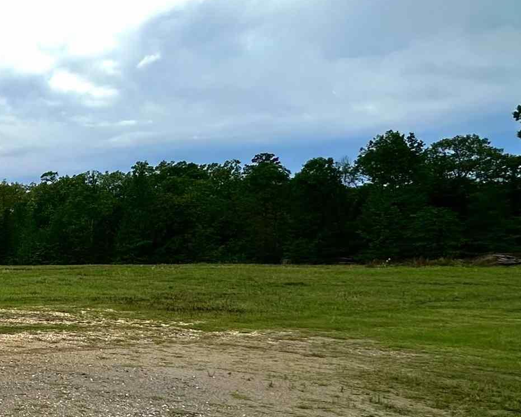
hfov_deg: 28.1
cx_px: -254
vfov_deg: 33.2
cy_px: 265
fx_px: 694
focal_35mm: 45
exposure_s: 1/2020
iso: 50
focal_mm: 2.22
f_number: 2.2
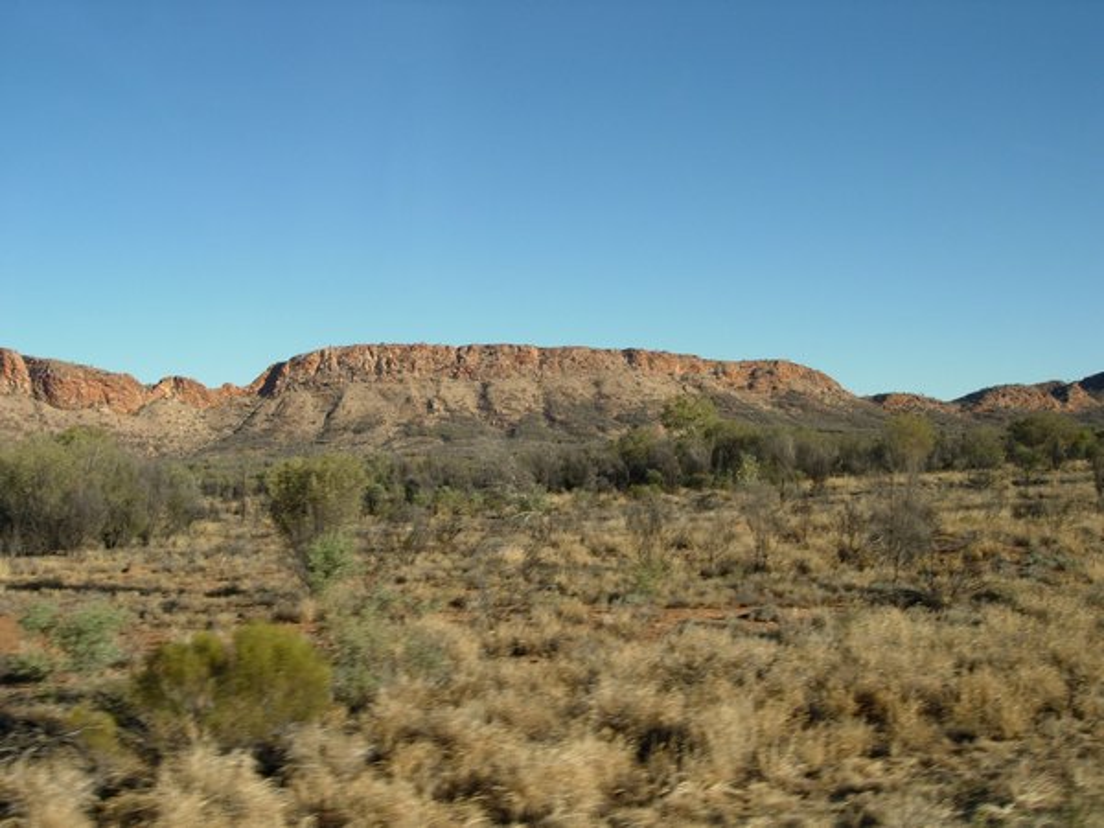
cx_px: 552
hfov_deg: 49.0
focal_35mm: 38
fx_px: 1212
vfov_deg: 37.7
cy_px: 414
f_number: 4.8
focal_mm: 7.8
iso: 79
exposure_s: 1/527
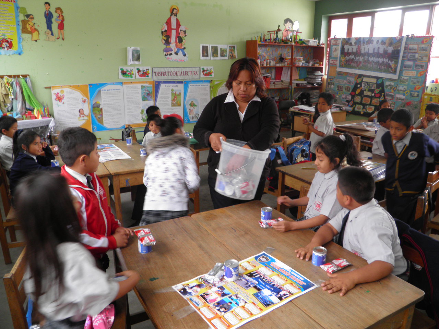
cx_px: 220
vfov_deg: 49.7
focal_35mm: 28
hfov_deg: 63.4
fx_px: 355
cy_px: 164
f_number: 2.8
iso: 50
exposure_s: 1/30
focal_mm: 4.9
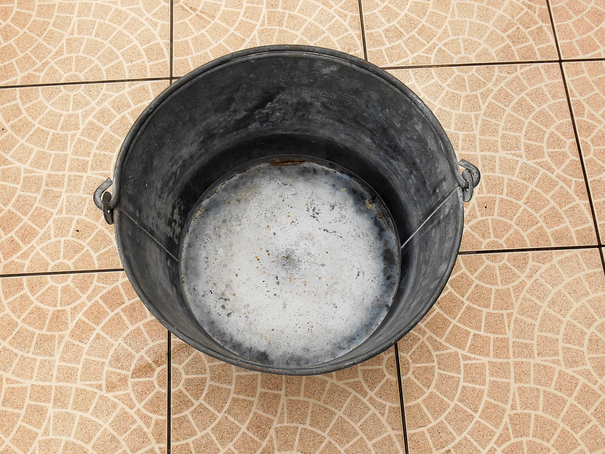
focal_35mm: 31
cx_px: 302
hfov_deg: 58.4
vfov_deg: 45.4
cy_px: 227
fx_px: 542
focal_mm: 5.5
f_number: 3.6
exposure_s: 1/160
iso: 80
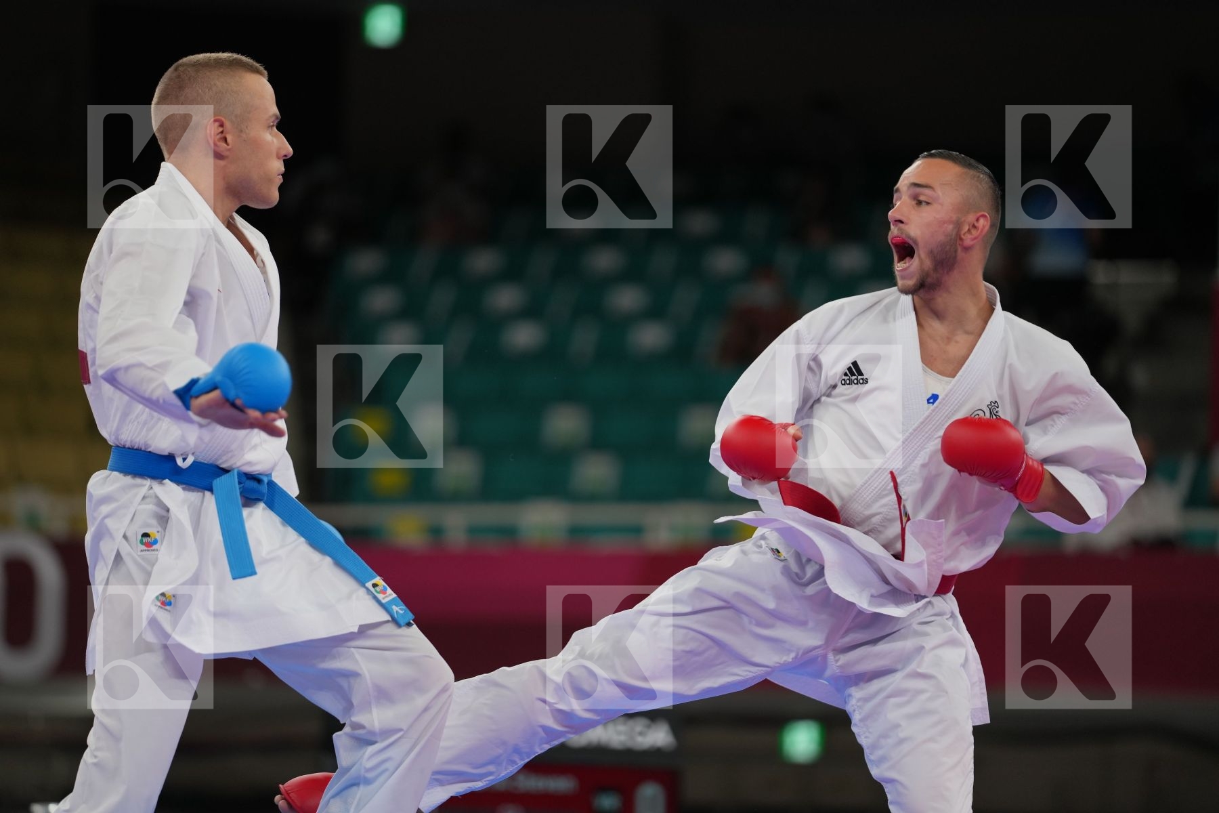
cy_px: 406
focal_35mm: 195
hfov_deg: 10.5
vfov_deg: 7.0
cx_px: 610
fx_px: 6602
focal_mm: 195
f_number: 2.8
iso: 500
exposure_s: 1/1000
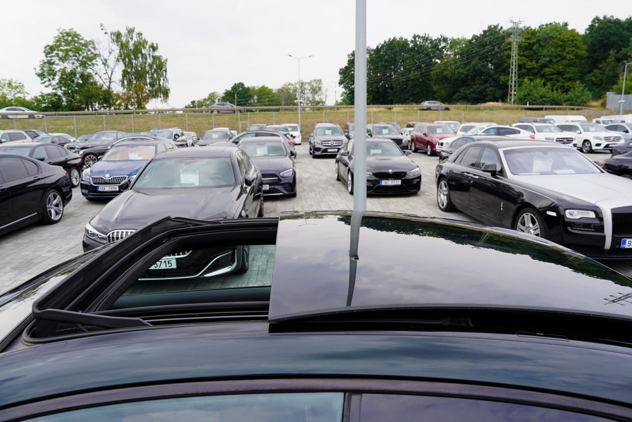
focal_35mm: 24
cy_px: 211
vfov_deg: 53.1
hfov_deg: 73.7
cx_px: 316
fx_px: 421
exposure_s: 1/100
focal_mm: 24
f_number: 7.1
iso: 100
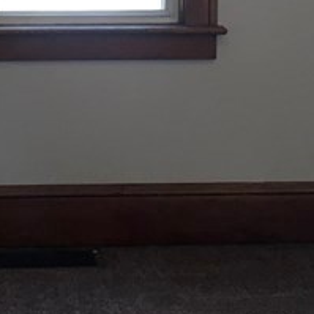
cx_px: 69
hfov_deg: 13.2
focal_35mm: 132
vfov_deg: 13.0
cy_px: -17
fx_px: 1355
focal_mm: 4.15
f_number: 2.2
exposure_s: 1/30
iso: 32
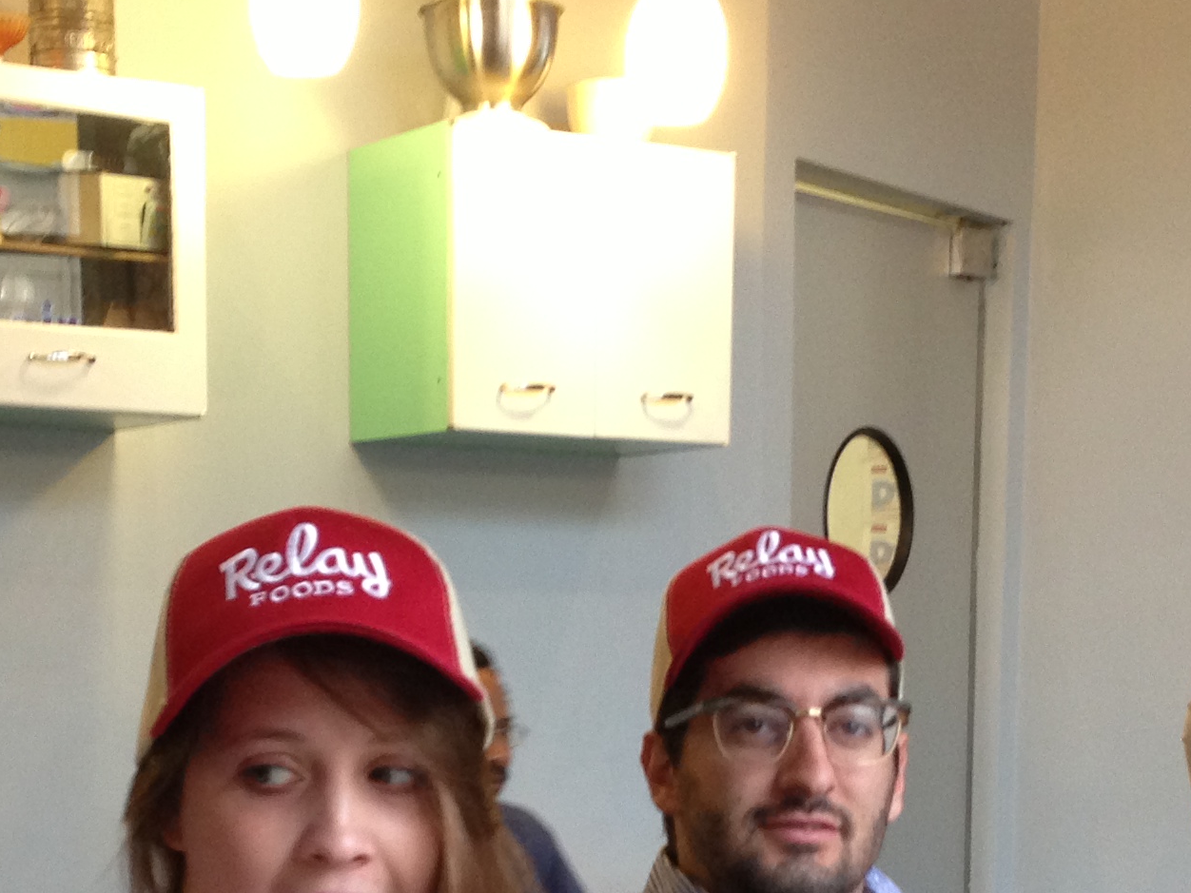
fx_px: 2959
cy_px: 1068
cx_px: 529
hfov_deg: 22.7
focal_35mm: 86
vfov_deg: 16.5
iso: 125
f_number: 2.4
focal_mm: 4.13
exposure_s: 1/20
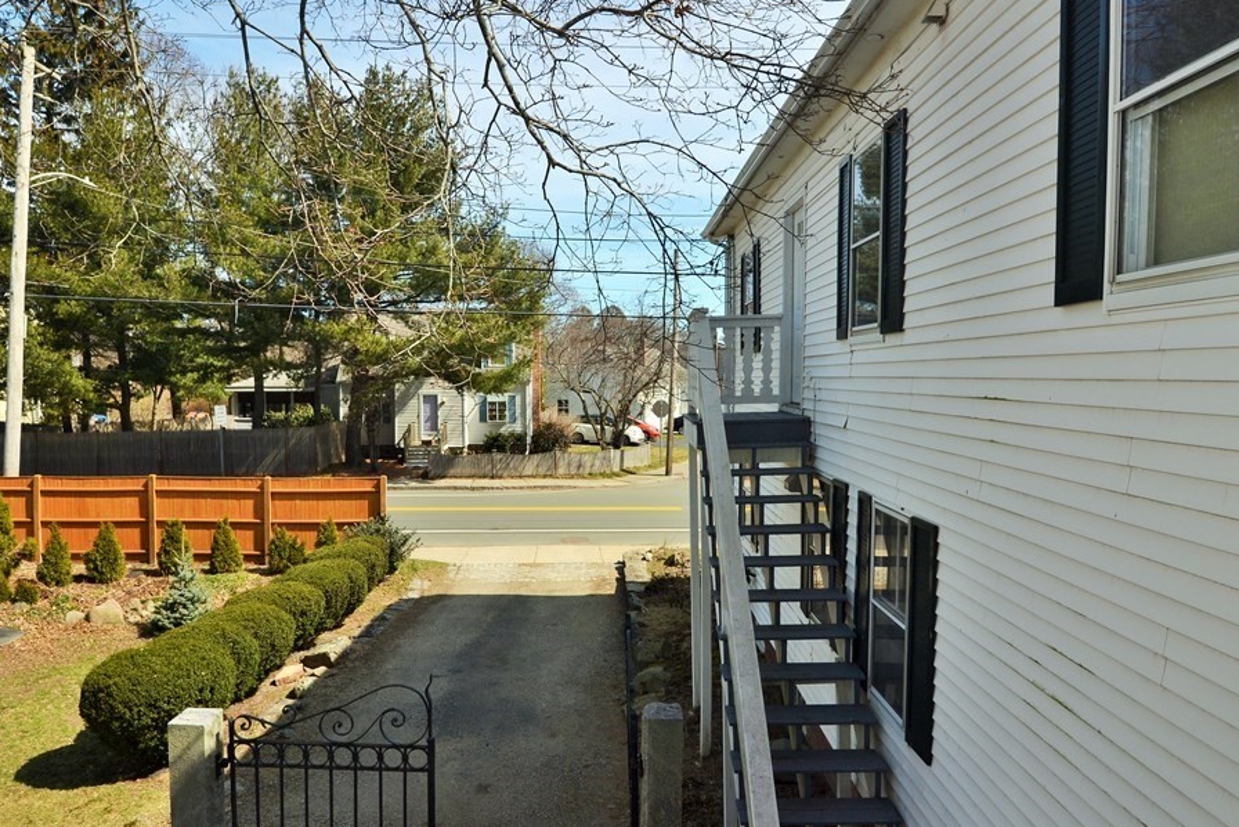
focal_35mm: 24
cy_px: 429
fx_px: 826
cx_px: 604
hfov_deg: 73.7
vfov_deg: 53.2
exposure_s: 1/160
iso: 100
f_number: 6.3
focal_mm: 14
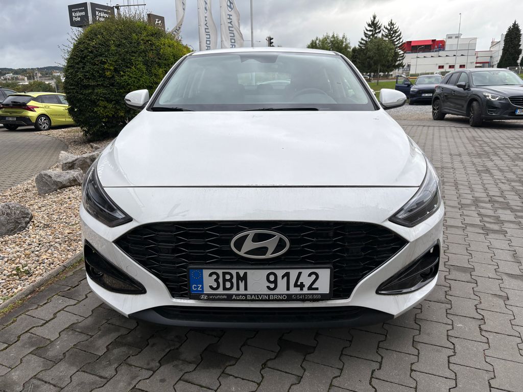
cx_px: 262
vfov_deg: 53.1
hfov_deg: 67.3
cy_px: 196
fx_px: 393
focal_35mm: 26
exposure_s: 1/1263
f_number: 1.6
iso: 50
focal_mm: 5.96
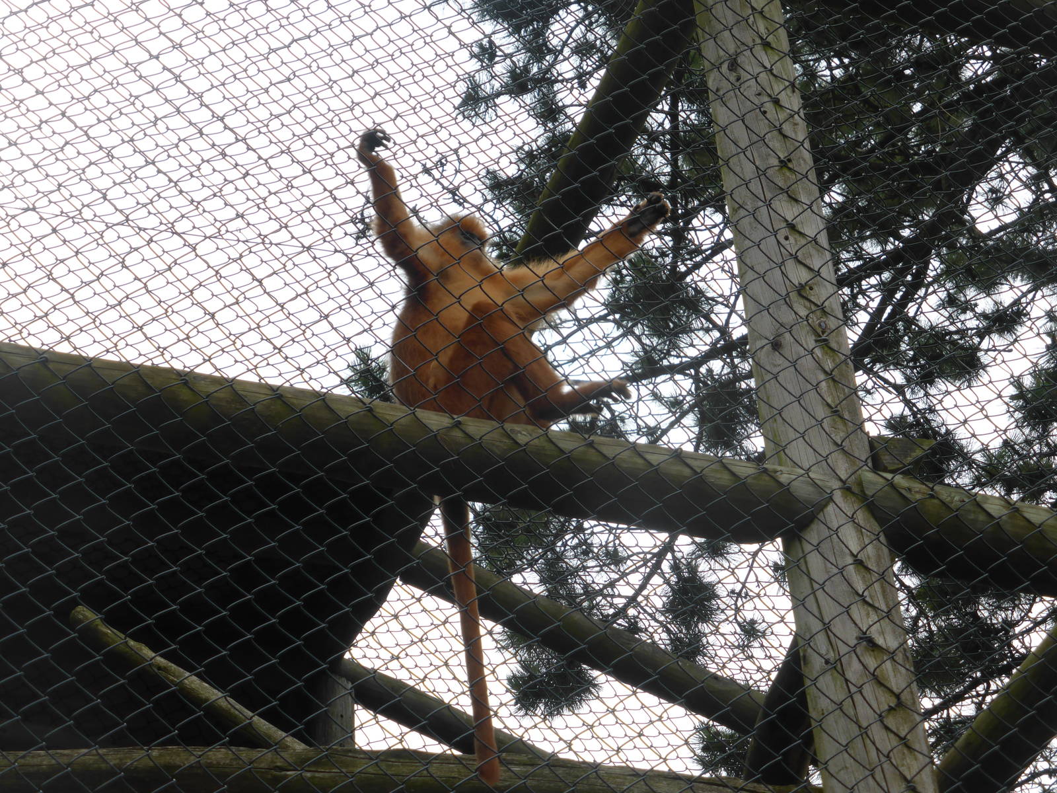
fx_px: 3725
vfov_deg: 12.1
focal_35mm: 122
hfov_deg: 16.1
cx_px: 528
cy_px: 396
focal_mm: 21.8
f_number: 5.4
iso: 100
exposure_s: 1/80
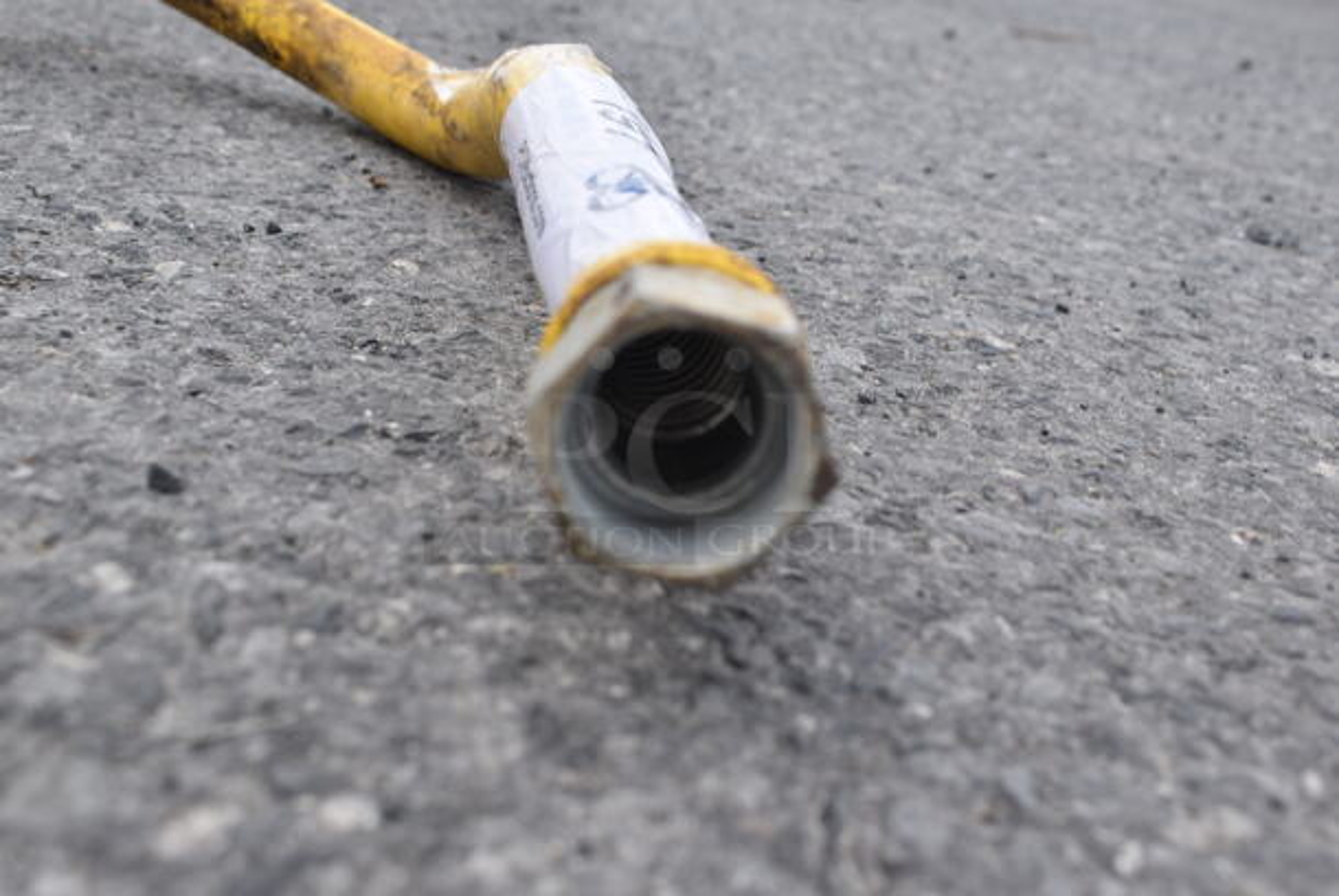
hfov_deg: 51.2
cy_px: 448
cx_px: 670
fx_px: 1396
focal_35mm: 38
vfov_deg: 35.6
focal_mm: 25
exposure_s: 1/125
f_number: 8
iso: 100
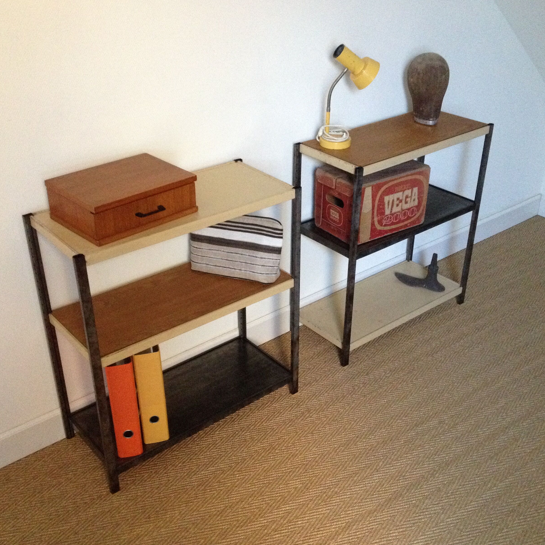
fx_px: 748
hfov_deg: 40.0
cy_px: 270
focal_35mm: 42
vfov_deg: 40.0
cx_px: 289
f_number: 2.4
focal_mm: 4.28
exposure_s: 1/15
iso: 400
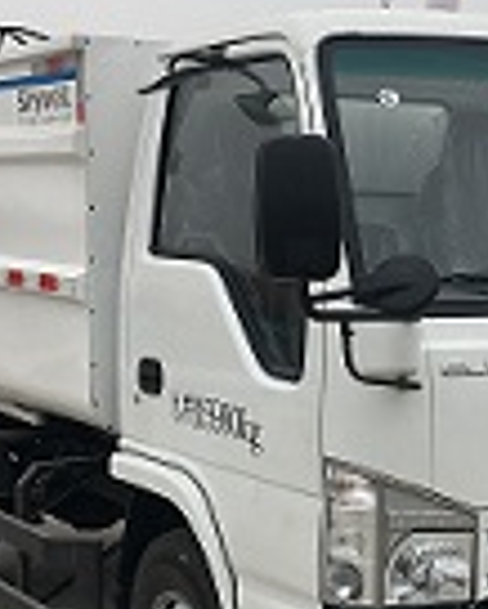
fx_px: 1515
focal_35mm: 84
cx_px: 381
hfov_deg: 18.2
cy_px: 396
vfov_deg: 22.6
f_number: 2.2
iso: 25
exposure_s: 1/114
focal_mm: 4.15
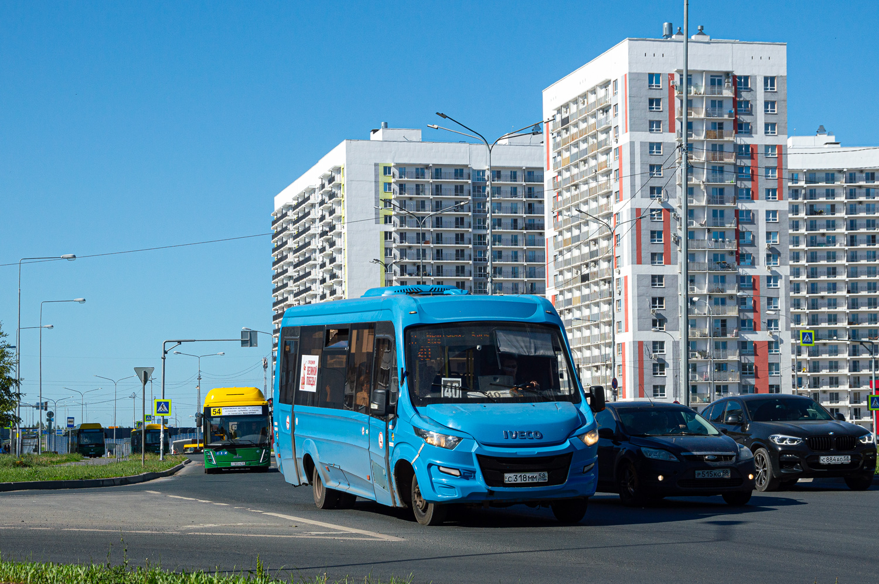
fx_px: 1464
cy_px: 292
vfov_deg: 22.6
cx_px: 440
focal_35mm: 60
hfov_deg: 33.4
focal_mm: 40
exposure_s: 1/1000
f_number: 7.1
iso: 100
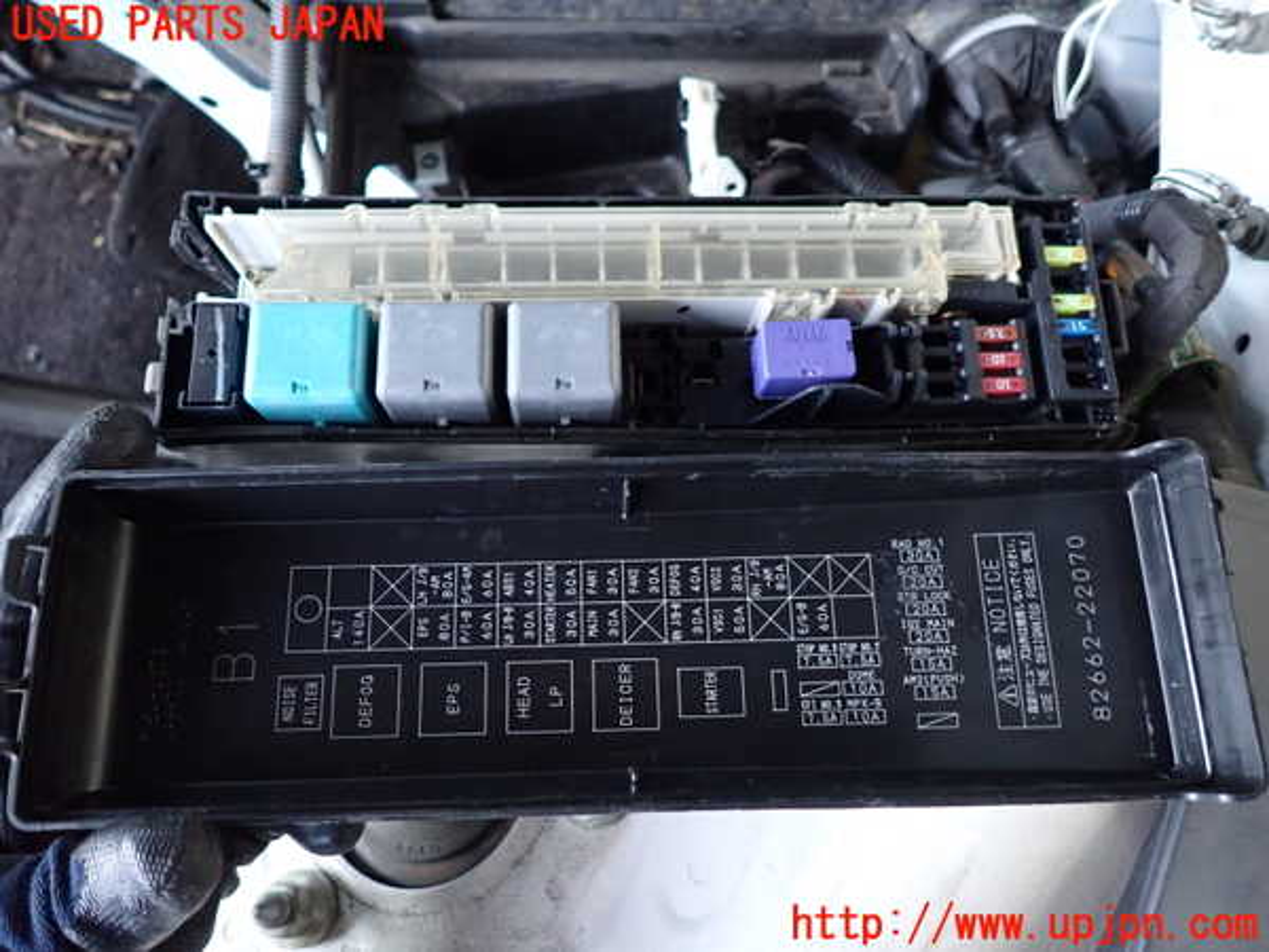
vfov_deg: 54.9
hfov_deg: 69.4
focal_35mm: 25
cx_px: 634
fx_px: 916
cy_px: 476
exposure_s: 1/20
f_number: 2
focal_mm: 4.5
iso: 800
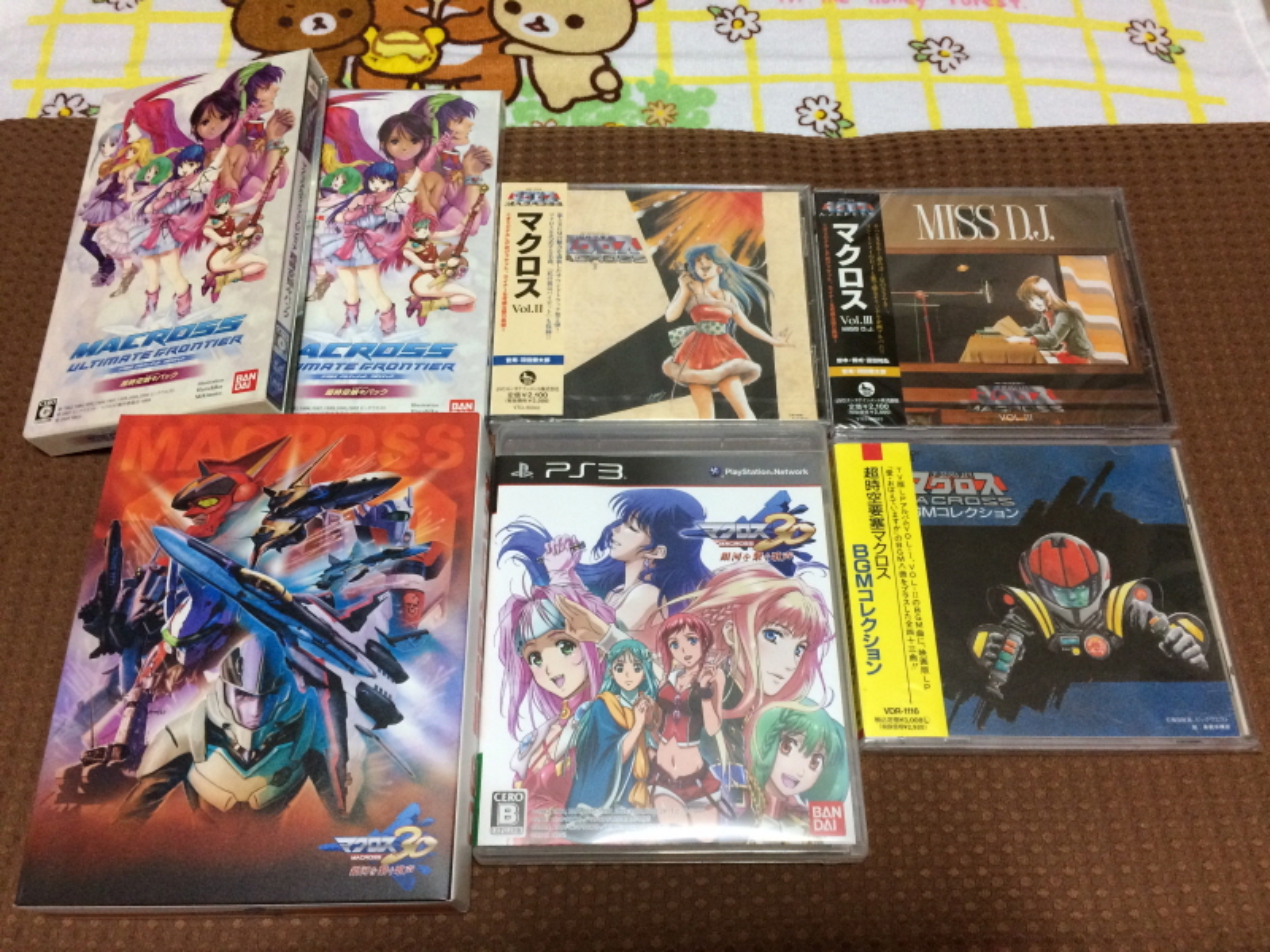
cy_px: 476
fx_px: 1064
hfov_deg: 61.7
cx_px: 635
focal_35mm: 29
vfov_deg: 48.2
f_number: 2.2
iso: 250
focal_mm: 4.15
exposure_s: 1/30
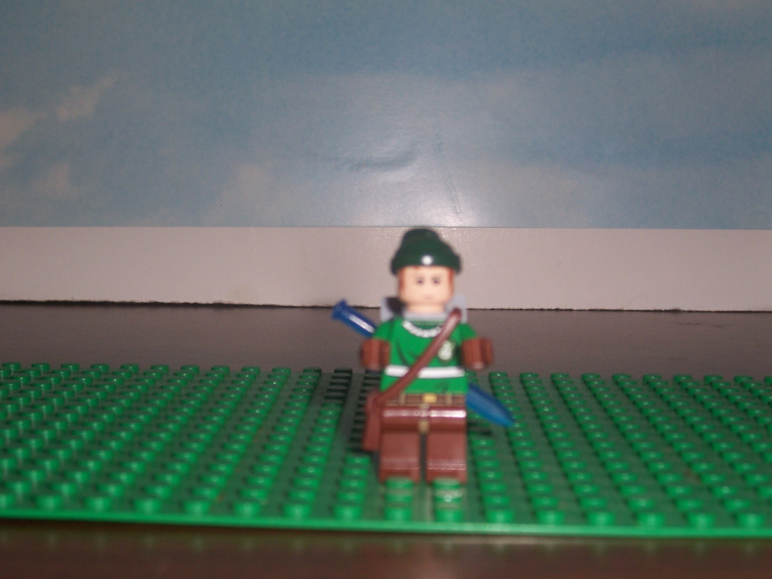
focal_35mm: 53
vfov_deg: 27.5
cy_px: 290
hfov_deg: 36.2
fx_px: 1182
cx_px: 386
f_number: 3.4
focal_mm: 8.6
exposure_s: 1/60
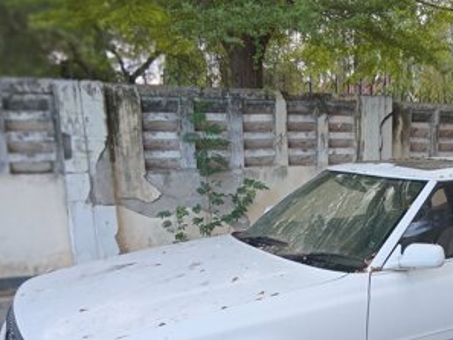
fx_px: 484
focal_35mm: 37
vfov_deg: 37.0
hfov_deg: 47.4
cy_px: 284
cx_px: 361
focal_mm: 3.86
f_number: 1.8
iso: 25
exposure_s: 1/34.5
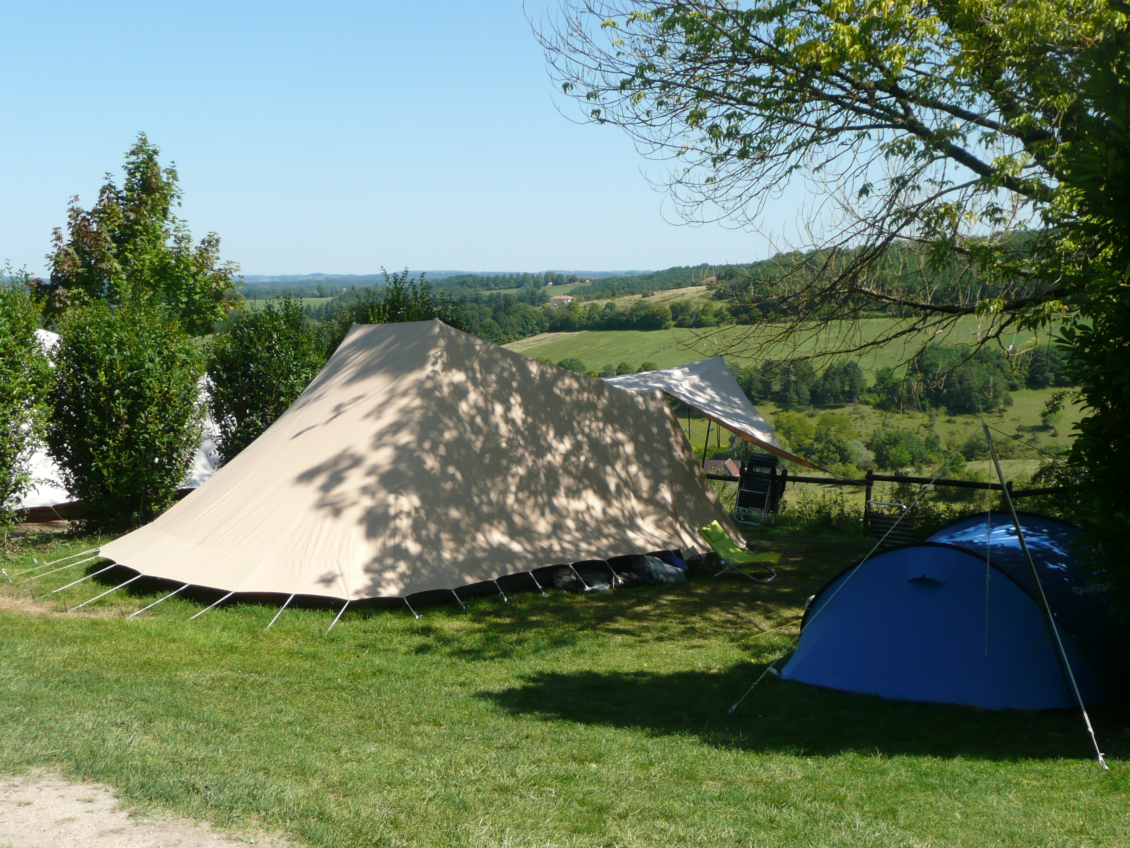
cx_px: 565
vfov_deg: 30.3
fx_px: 1567
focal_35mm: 48
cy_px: 424
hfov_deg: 39.7
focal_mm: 7.8
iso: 100
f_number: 4.2
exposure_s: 1/500
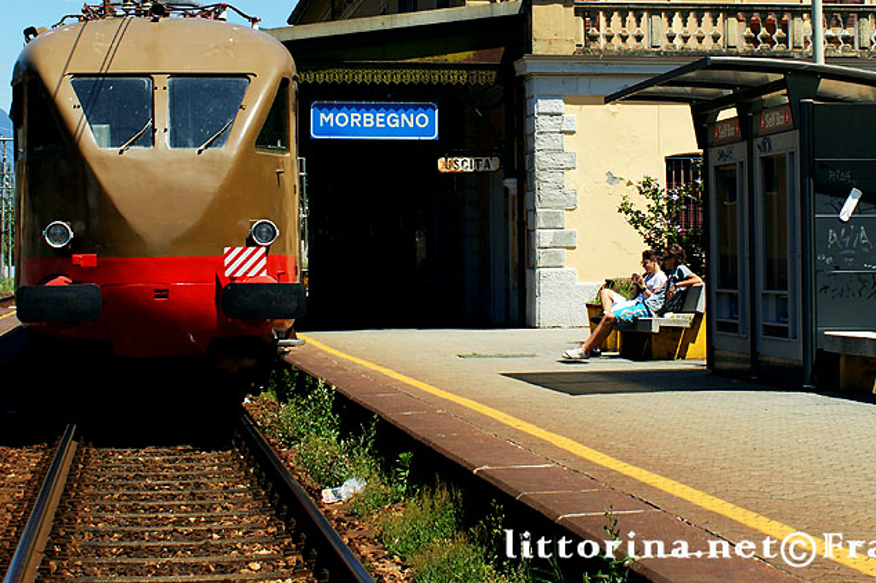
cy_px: 123
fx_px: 2062
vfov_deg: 16.0
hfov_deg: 24.0
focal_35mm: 85
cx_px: 437
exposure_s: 1/640
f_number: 6.3
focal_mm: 35
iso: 200
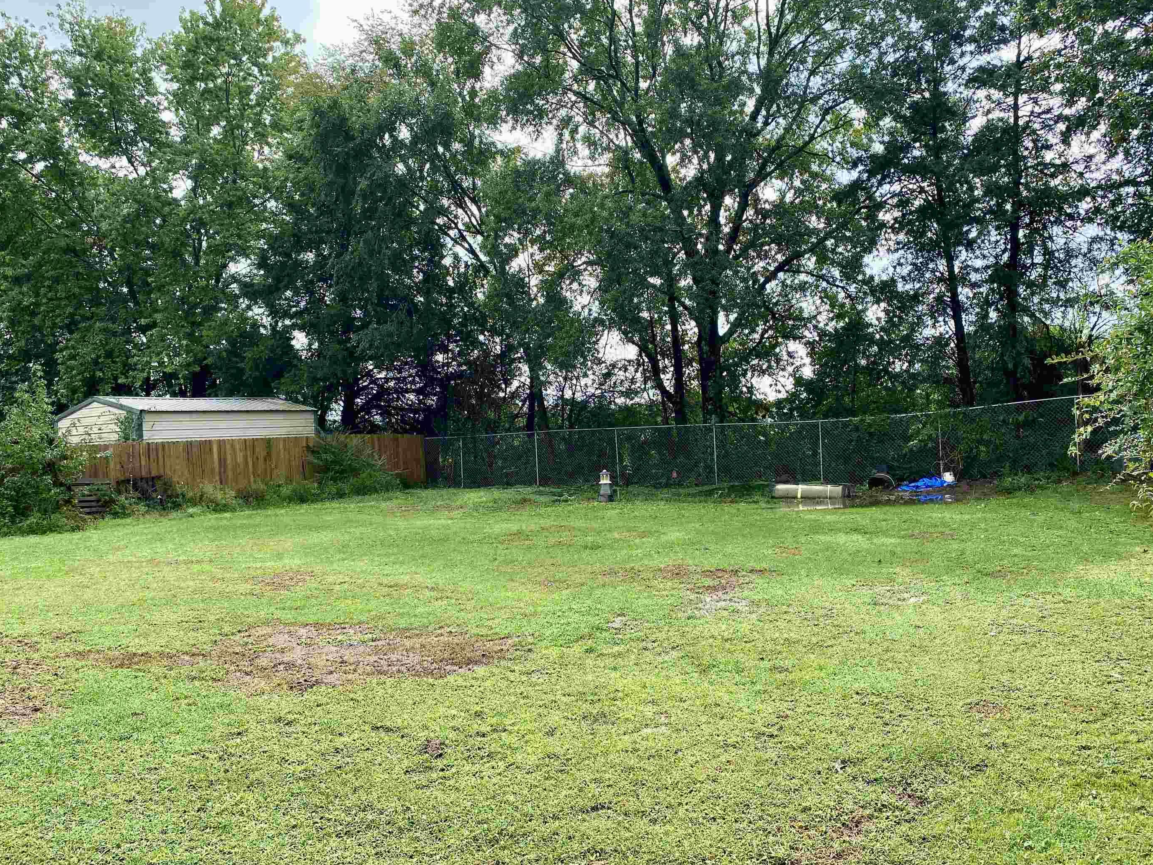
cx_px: 574
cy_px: 438
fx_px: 966
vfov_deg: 48.2
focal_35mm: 29
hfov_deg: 61.7
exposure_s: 1/772
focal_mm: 4.25
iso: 32
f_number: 1.8
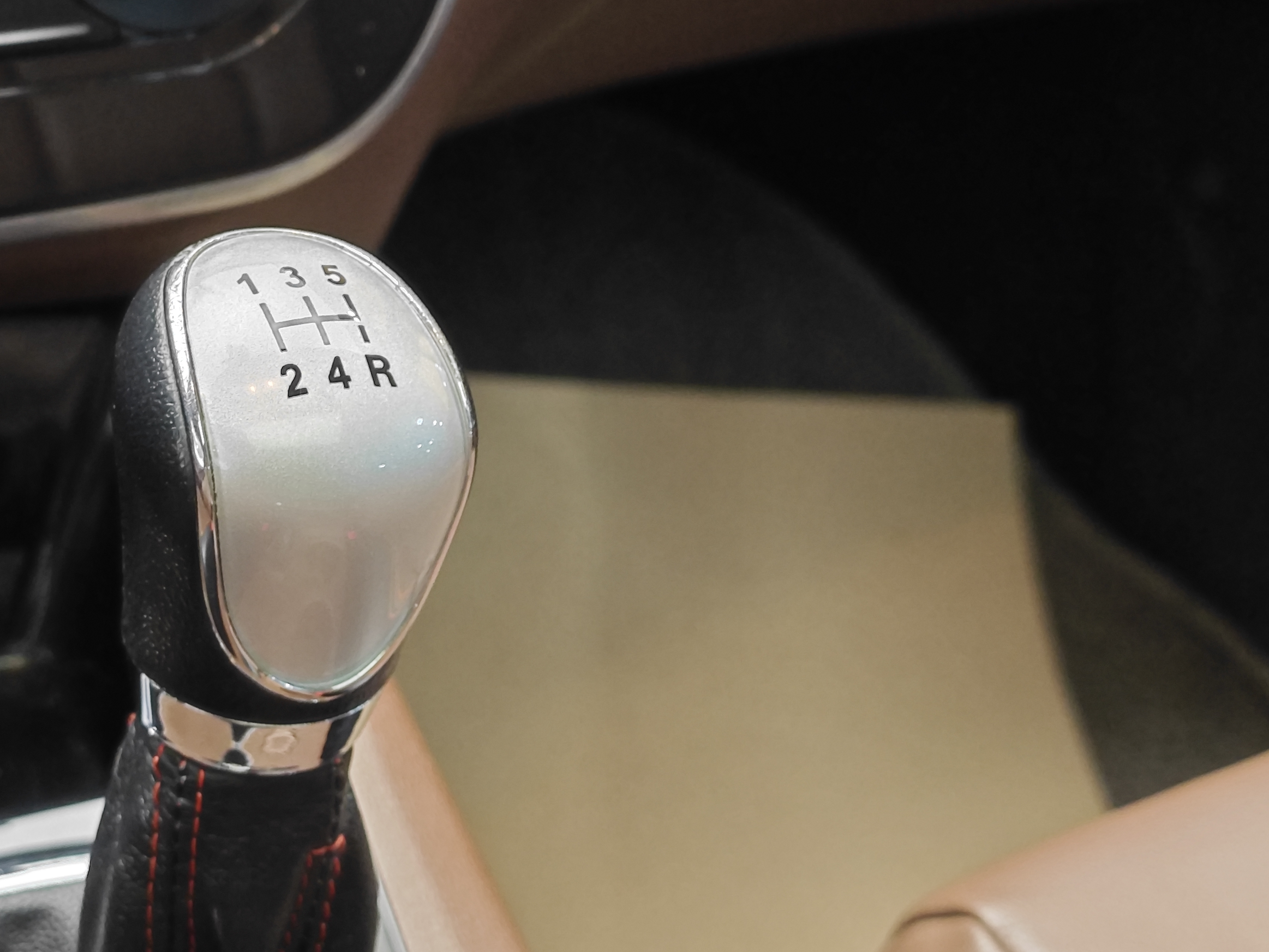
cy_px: 495
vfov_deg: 18.2
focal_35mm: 81
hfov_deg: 23.9
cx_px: 343
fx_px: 2970
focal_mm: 8.7
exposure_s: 1/25
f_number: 1.9
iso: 320
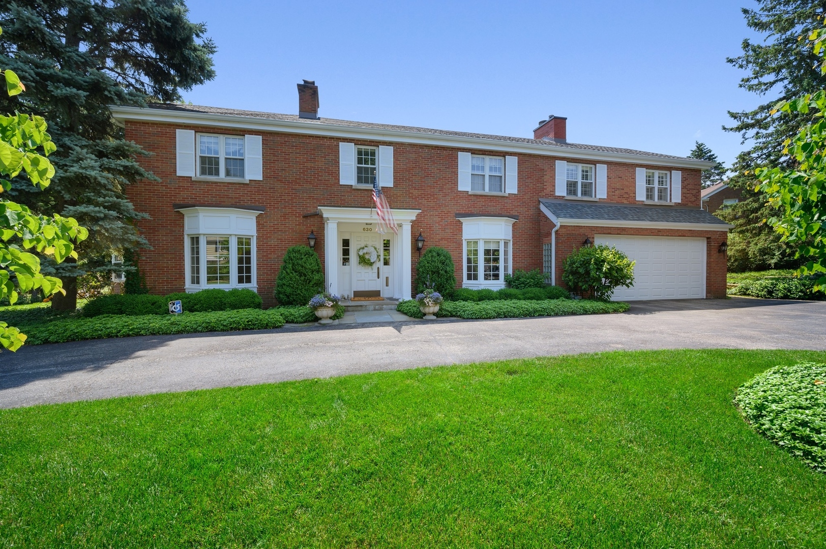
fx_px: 332
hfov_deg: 102.3
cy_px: 274
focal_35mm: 14
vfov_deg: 79.1
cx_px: 413
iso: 100
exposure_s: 1/180
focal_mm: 14.5
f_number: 8
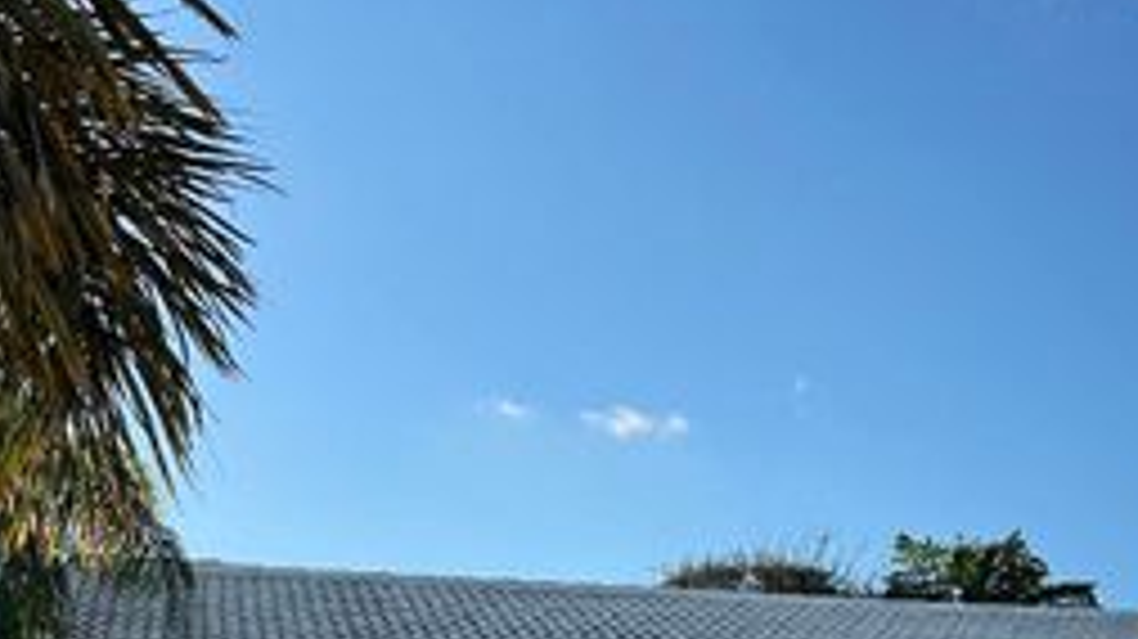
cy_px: 803
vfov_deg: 16.6
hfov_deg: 30.5
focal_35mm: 69
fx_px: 2081
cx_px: 445
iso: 80
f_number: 1.78
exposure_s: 1/3861
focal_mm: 6.86
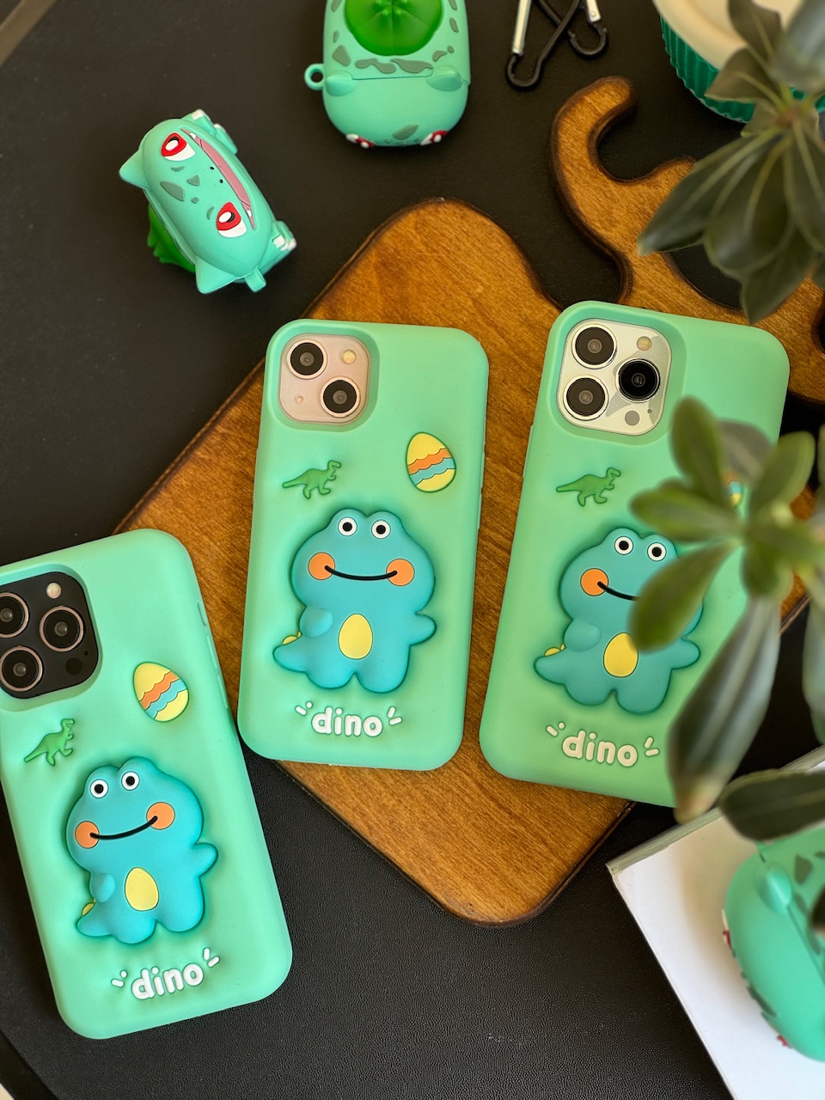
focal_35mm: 77
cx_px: 412
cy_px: 550
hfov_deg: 19.1
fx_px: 2447
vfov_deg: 25.3
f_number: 2.8
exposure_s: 1/120
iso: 25
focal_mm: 9
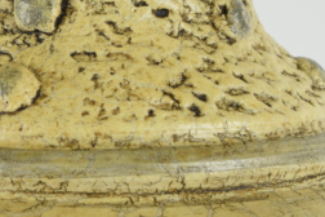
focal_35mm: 209
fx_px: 1889
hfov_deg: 9.8
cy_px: -6
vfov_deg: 6.5
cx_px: 53
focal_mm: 55
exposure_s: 1/125
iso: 400
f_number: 8
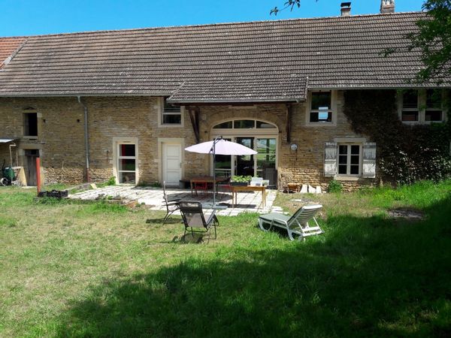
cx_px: 226
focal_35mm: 28
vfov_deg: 49.7
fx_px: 365
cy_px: 169
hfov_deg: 63.4
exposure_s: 1/1117
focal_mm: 3.7
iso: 40
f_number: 1.9
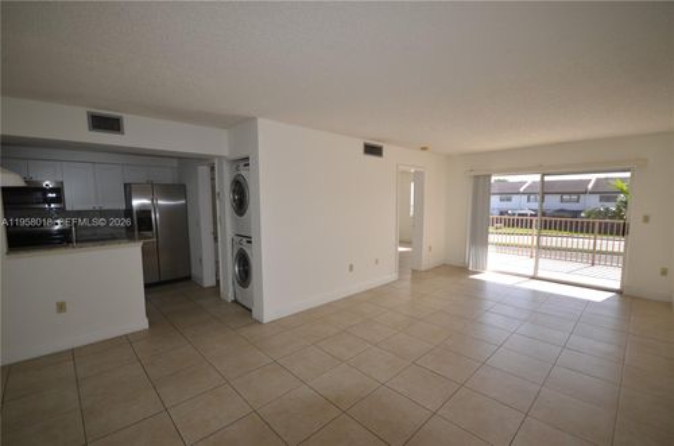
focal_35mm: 15
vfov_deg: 77.1
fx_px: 280
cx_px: 337
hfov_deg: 100.5
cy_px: 223
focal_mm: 10
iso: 140
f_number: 4
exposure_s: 1/250
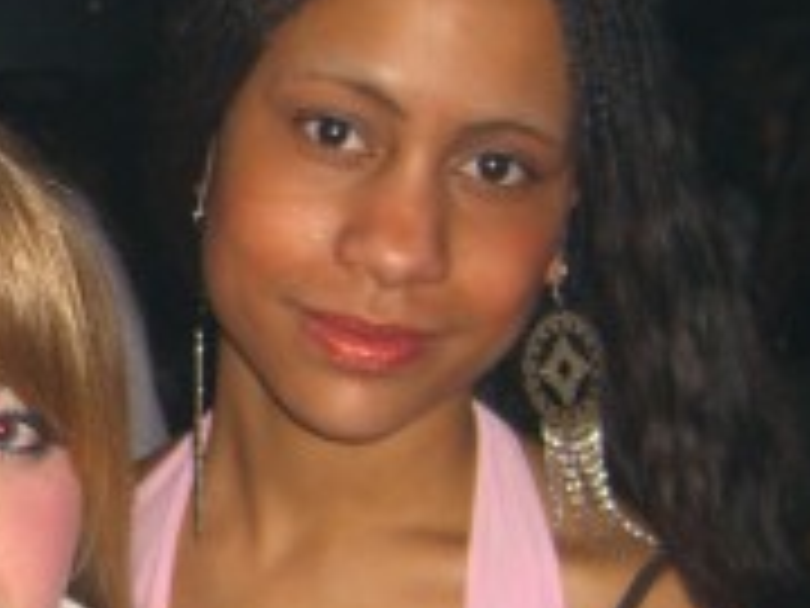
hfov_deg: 14.9
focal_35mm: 127
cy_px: 392
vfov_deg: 11.7
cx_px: -194
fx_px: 2972
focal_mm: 7.9
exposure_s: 1/60
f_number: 2.8
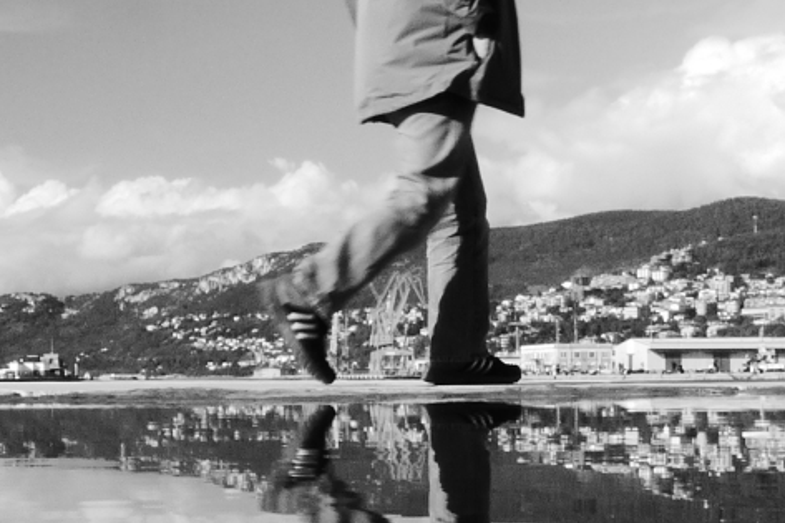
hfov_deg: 23.1
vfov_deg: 15.5
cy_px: 355
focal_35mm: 88
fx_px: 1918
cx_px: 408
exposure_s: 1/80
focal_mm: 4.5
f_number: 8
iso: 100
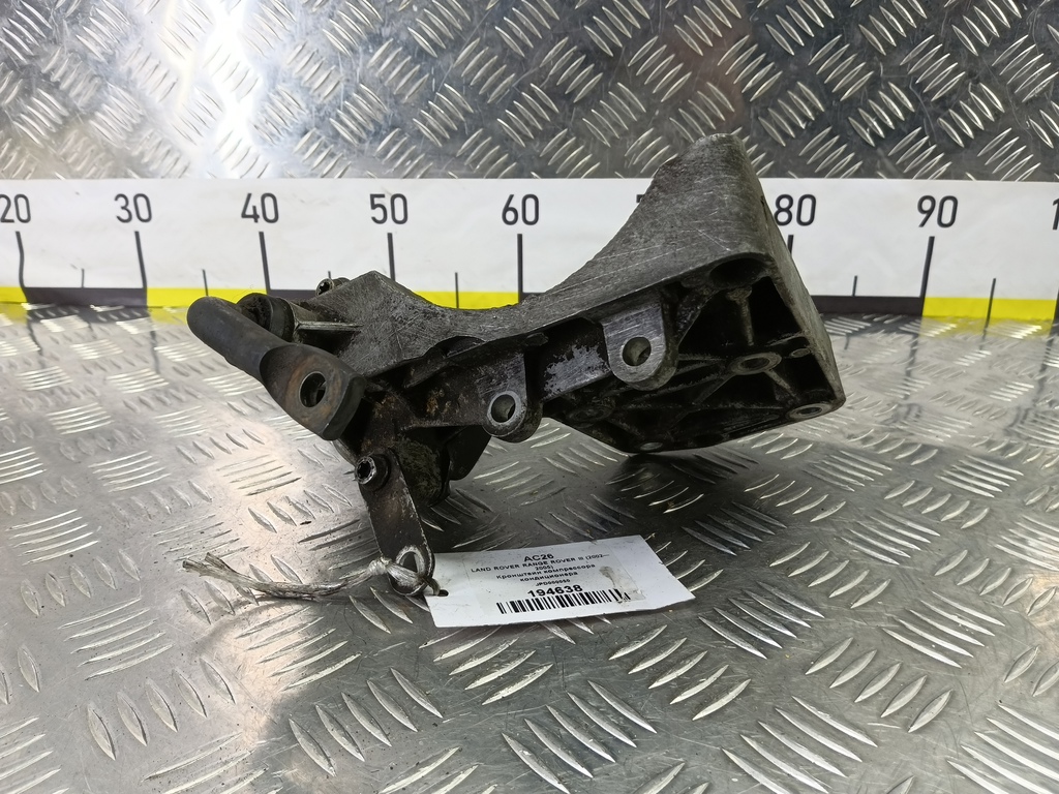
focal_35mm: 23
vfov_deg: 58.9
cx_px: 530
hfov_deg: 73.9
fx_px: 704
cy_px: 397
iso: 138
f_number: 1.6
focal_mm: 4.11
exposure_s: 1/50
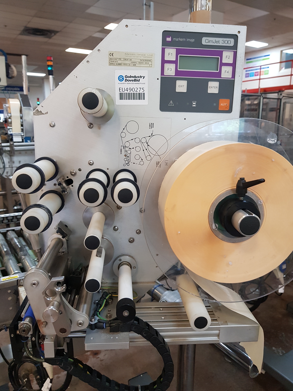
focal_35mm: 26
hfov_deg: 53.1
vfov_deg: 67.3
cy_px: 196
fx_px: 293
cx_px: 146
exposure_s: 1/33
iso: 200
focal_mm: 4.3
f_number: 1.7
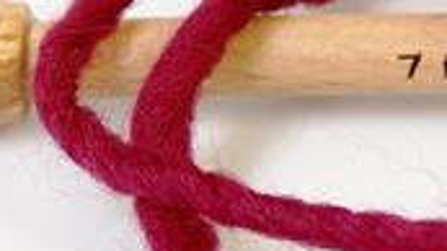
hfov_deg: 7.4
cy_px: 100
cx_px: 447
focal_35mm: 292
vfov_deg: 4.2
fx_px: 3458
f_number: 3
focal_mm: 23.76
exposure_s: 1/15.6
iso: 200
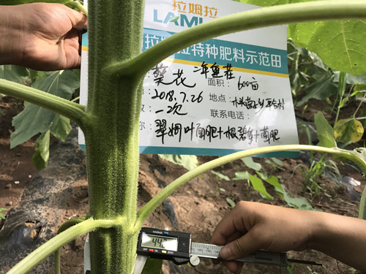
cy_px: 137
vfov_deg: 49.7
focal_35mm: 28
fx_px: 296
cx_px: 183
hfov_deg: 63.4
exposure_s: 1/360
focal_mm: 3.99
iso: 20
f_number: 1.8
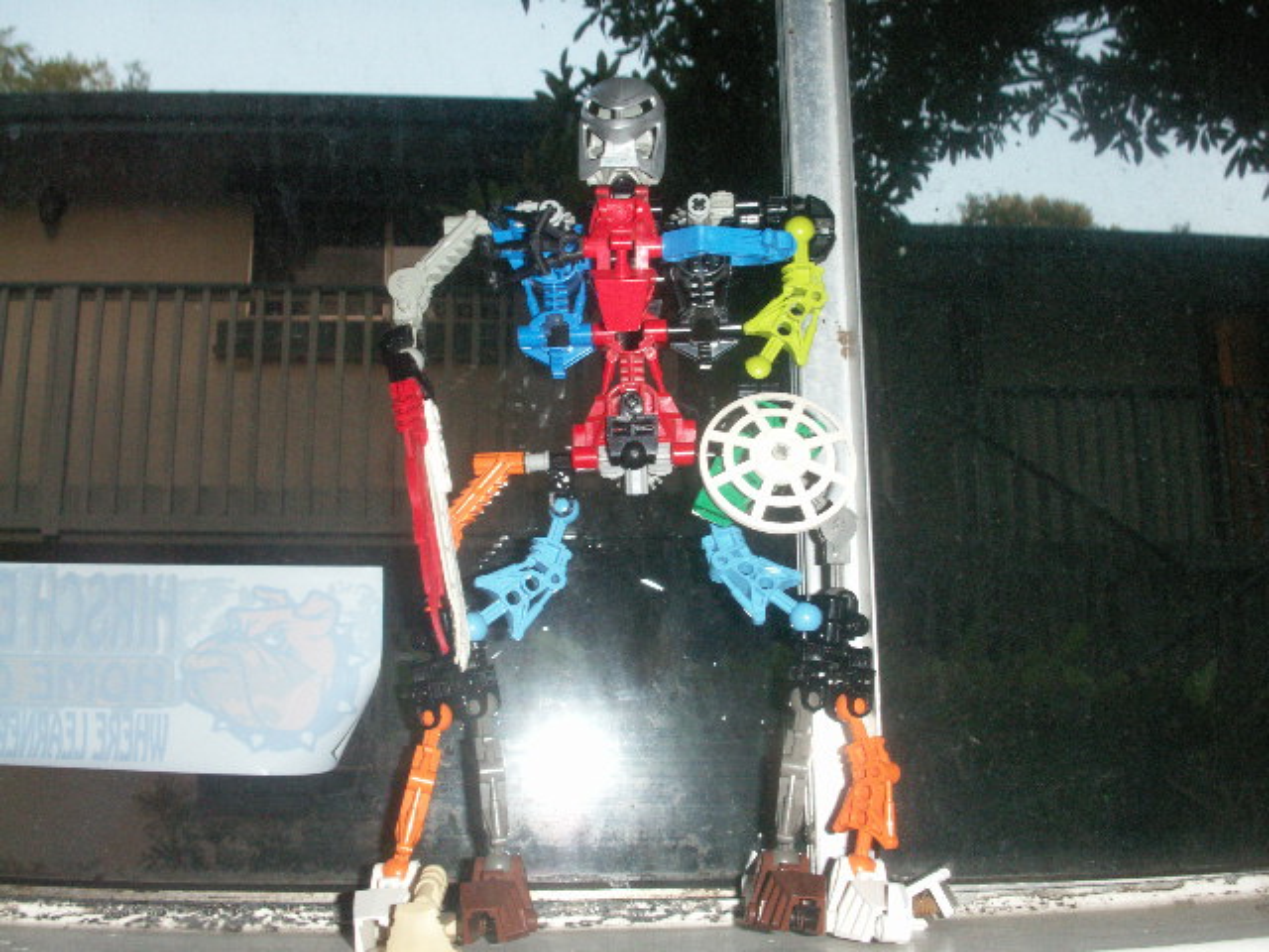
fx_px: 1356
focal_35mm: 37
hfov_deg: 50.1
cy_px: 476
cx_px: 634
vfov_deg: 38.7
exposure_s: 1/40
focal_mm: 7.7
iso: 160
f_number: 7.1
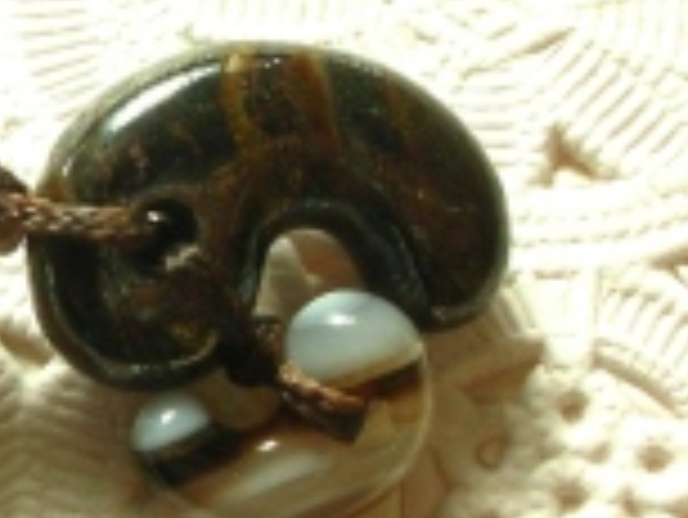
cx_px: -256
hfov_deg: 9.7
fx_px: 3958
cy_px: 88
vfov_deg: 7.5
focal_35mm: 199
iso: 50
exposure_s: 1/97.5
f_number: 11.3
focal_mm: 10.1
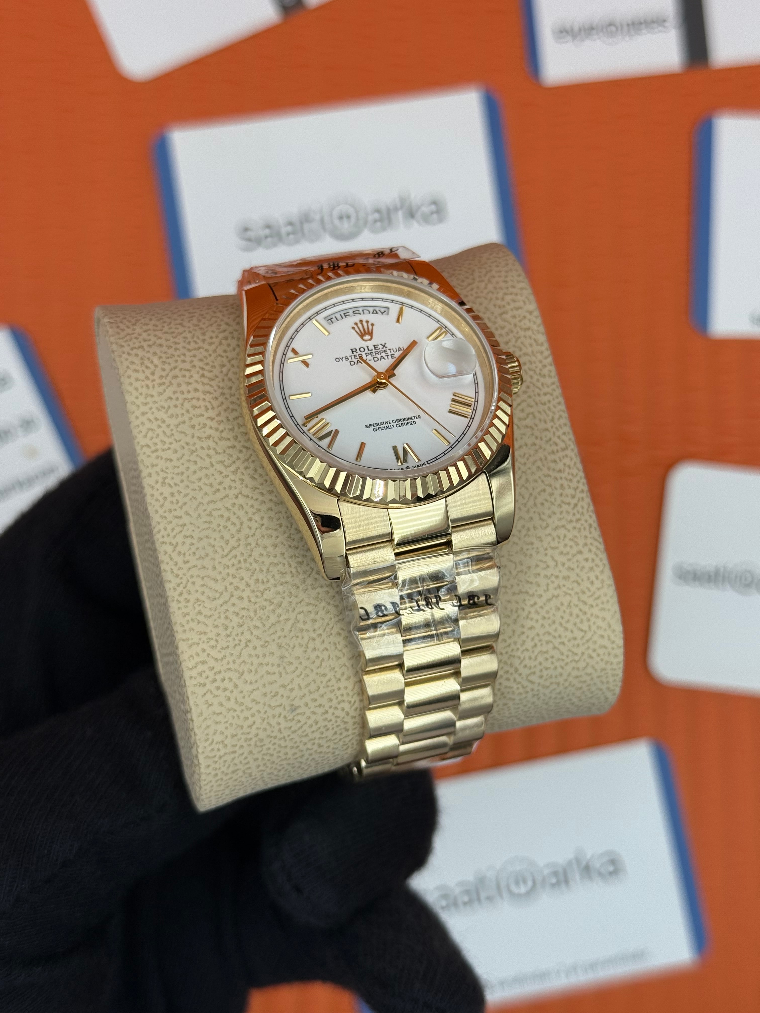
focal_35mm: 48
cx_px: 380
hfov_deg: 30.3
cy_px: 506
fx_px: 1405
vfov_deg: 39.7
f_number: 1.78
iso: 64
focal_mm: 6.76
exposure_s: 1/895
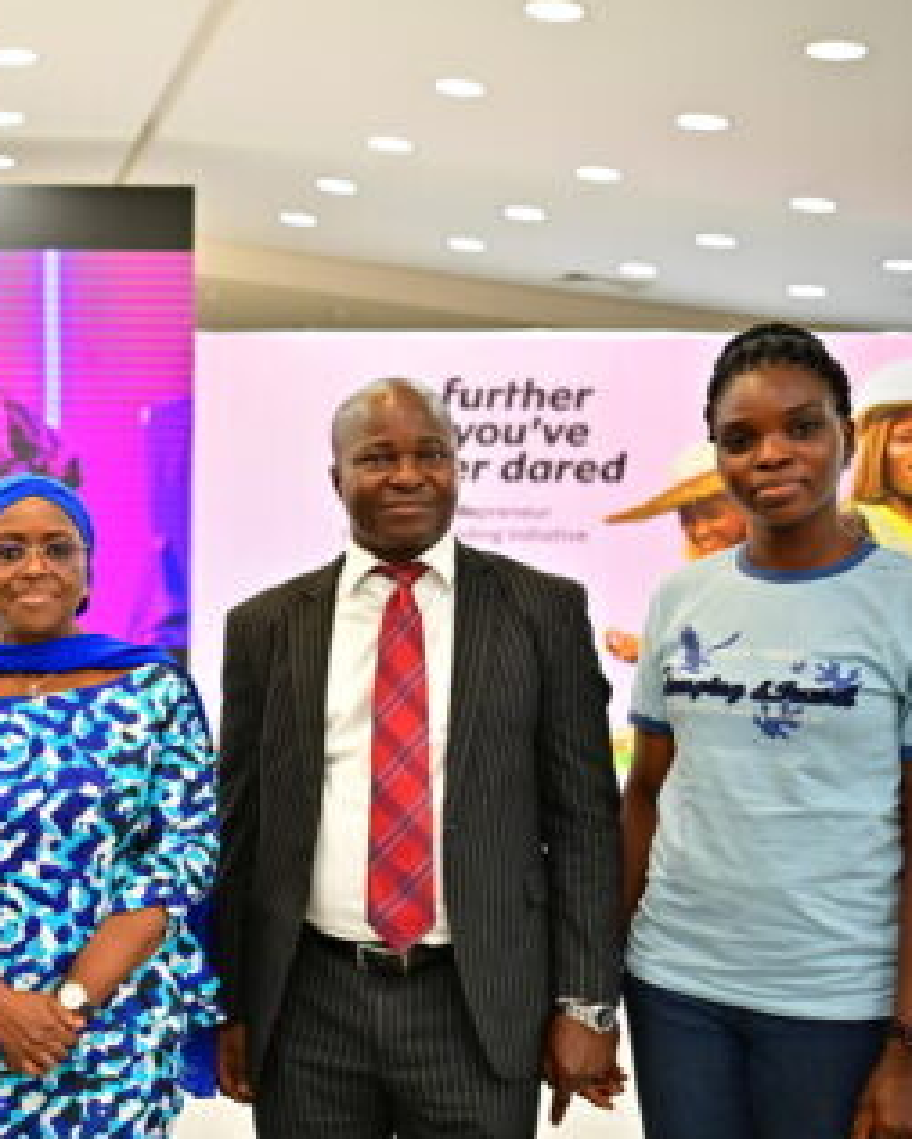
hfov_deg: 22.5
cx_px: -99
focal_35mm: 64
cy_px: 678
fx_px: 2158
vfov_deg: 29.5
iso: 1600
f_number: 2.8
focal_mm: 35
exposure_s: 1/320
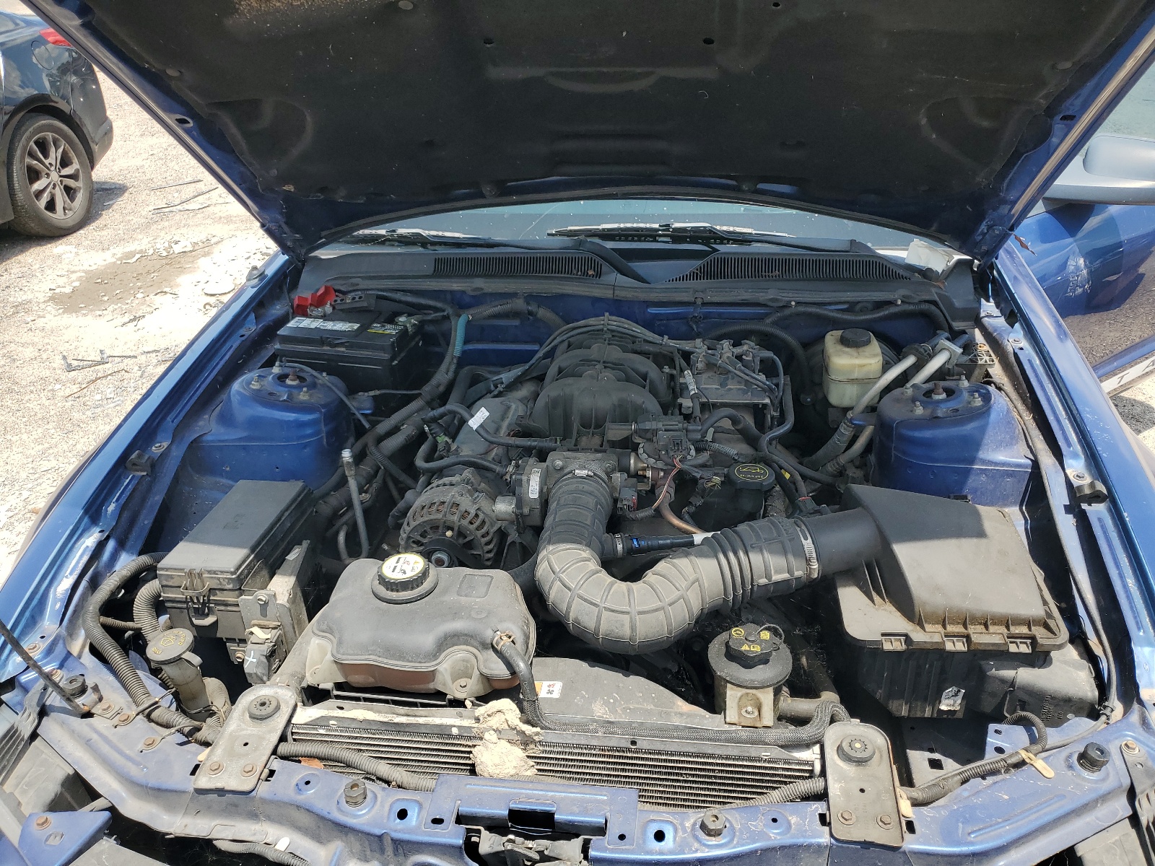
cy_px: 433
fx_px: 868
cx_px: 578
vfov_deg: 53.1
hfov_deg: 67.3
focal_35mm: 26
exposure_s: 1/1429
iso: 50
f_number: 1.5
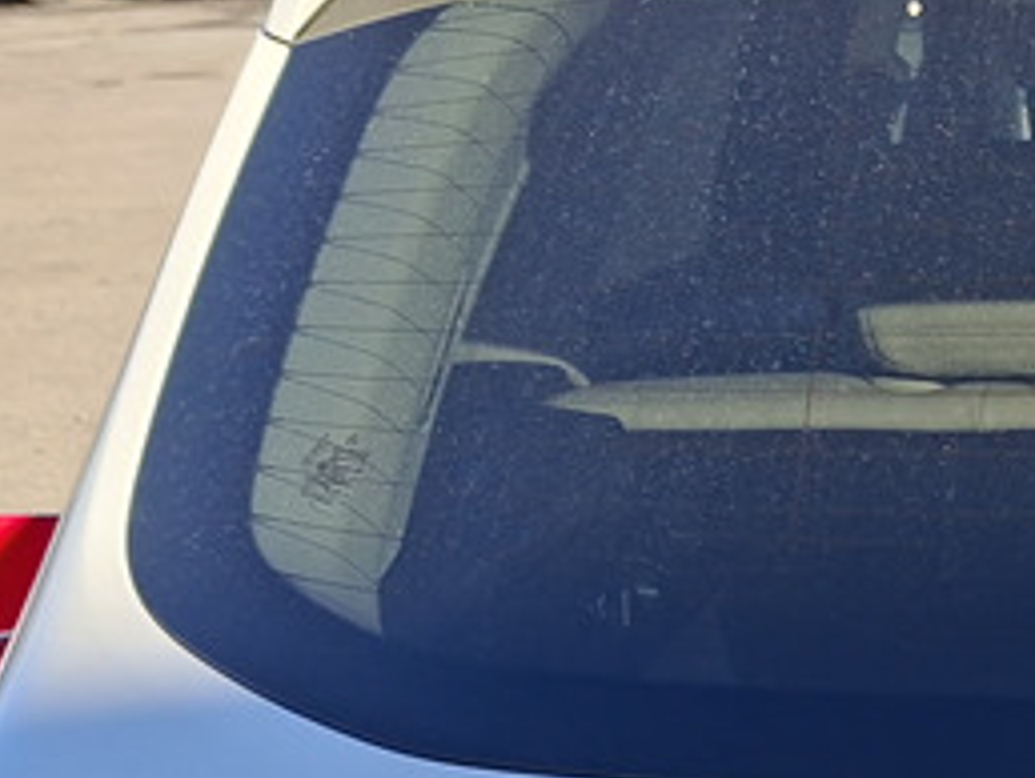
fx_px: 2664
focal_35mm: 89
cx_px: 1520
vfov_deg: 15.7
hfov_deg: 19.4
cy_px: 1039
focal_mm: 5.54
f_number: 1.8
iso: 50
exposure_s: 1/1080
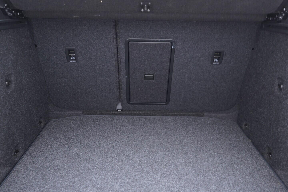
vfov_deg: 36.9
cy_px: 96
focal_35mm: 36
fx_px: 288
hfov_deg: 53.1
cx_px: 144
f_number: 2.8
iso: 800
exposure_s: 1/40
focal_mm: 24
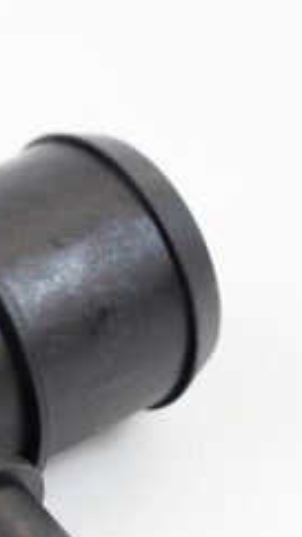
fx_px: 3254
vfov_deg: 9.4
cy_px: 418
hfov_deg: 5.3
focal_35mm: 228
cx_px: -131
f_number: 5.6
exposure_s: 1/60
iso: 3200
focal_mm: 55
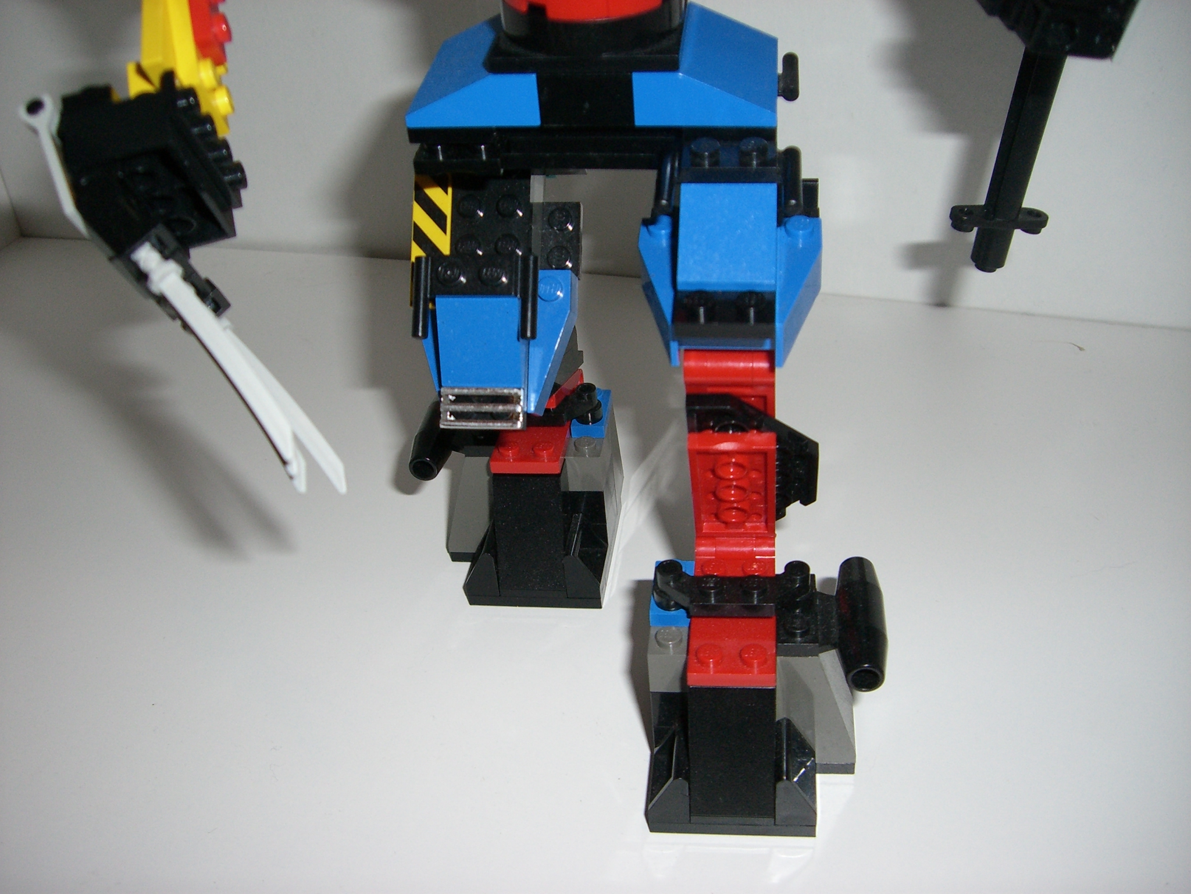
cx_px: 596
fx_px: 1307
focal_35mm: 38
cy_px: 447
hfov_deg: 49.0
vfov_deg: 37.7
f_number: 2.7
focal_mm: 6.2
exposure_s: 1/60
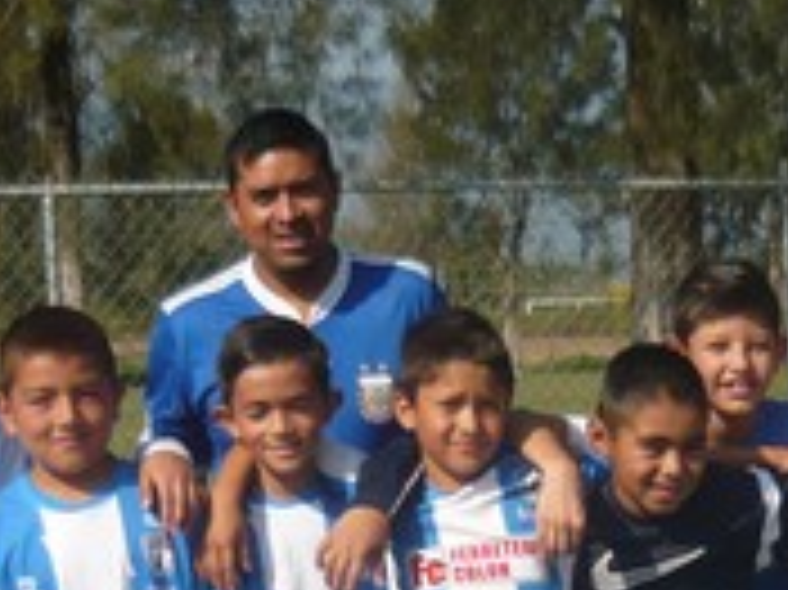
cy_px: 716
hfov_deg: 16.2
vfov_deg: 12.0
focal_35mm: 121
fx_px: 2753
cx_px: 572
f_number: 8
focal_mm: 5.5
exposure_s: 1/250
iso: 100
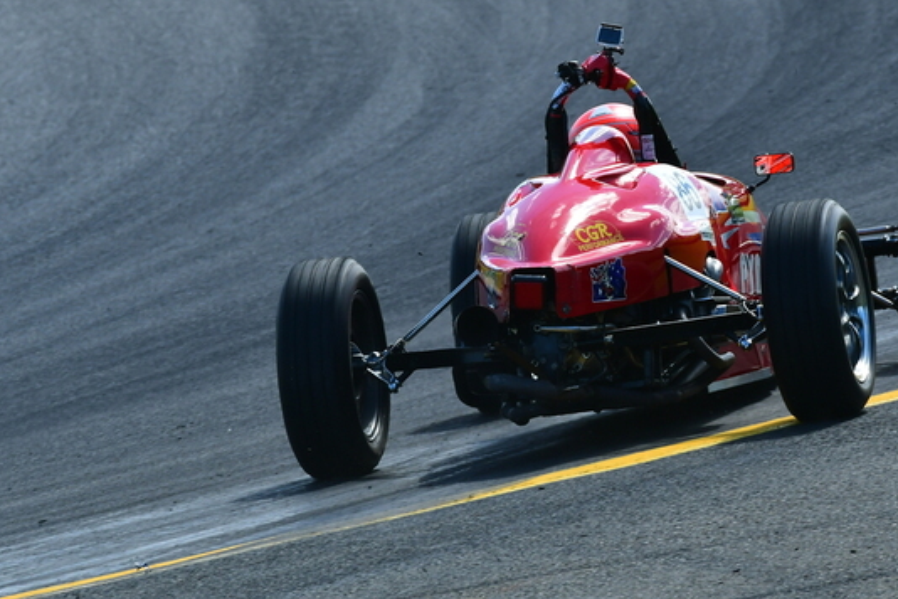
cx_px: 531
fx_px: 20752
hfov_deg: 2.5
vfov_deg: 1.7
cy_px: 169
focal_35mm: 832
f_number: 9
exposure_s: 1/640
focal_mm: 370
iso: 500
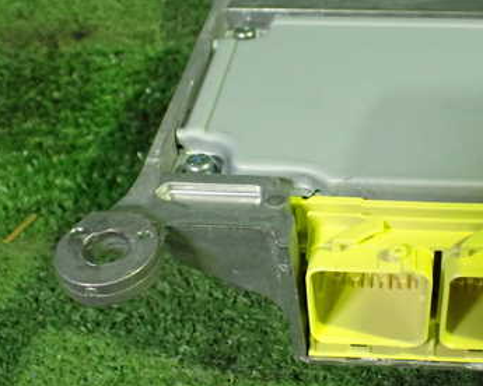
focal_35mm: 51
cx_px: 344
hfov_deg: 36.1
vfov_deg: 29.6
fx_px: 729
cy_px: 222
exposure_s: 1/60
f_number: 2.3
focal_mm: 5.4
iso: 800
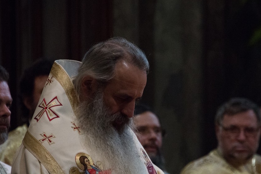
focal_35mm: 393
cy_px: 133
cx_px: 171
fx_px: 2851
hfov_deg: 5.2
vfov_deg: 3.5
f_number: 5.6
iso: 3200
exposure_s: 1/60
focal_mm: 230
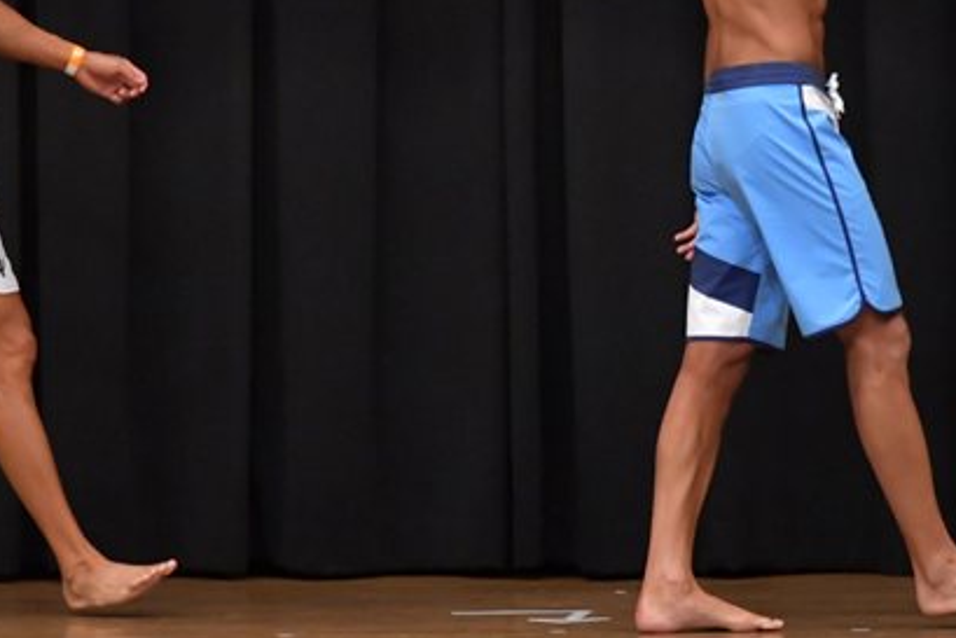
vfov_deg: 3.2
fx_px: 11316
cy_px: 93
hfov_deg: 4.8
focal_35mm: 426
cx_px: 328
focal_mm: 150
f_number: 5.6
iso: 6400
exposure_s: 1/400
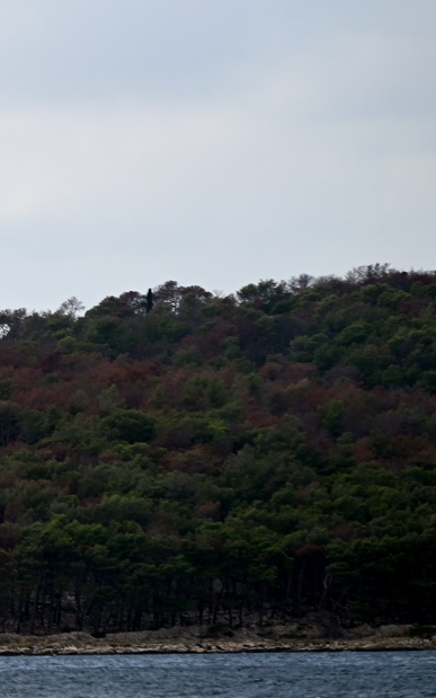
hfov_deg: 3.1
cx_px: -275
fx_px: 7983
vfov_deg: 5.0
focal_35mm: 420
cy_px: 175
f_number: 5.6
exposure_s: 1/1000
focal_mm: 170
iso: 140
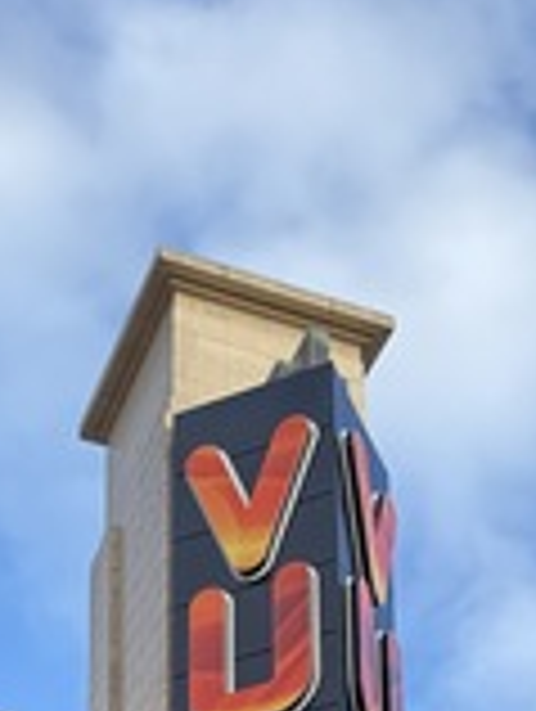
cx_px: 162
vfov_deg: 16.9
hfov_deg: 15.2
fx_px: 1997
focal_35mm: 97
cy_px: 1251
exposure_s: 1/383
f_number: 1.78
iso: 80
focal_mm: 6.76
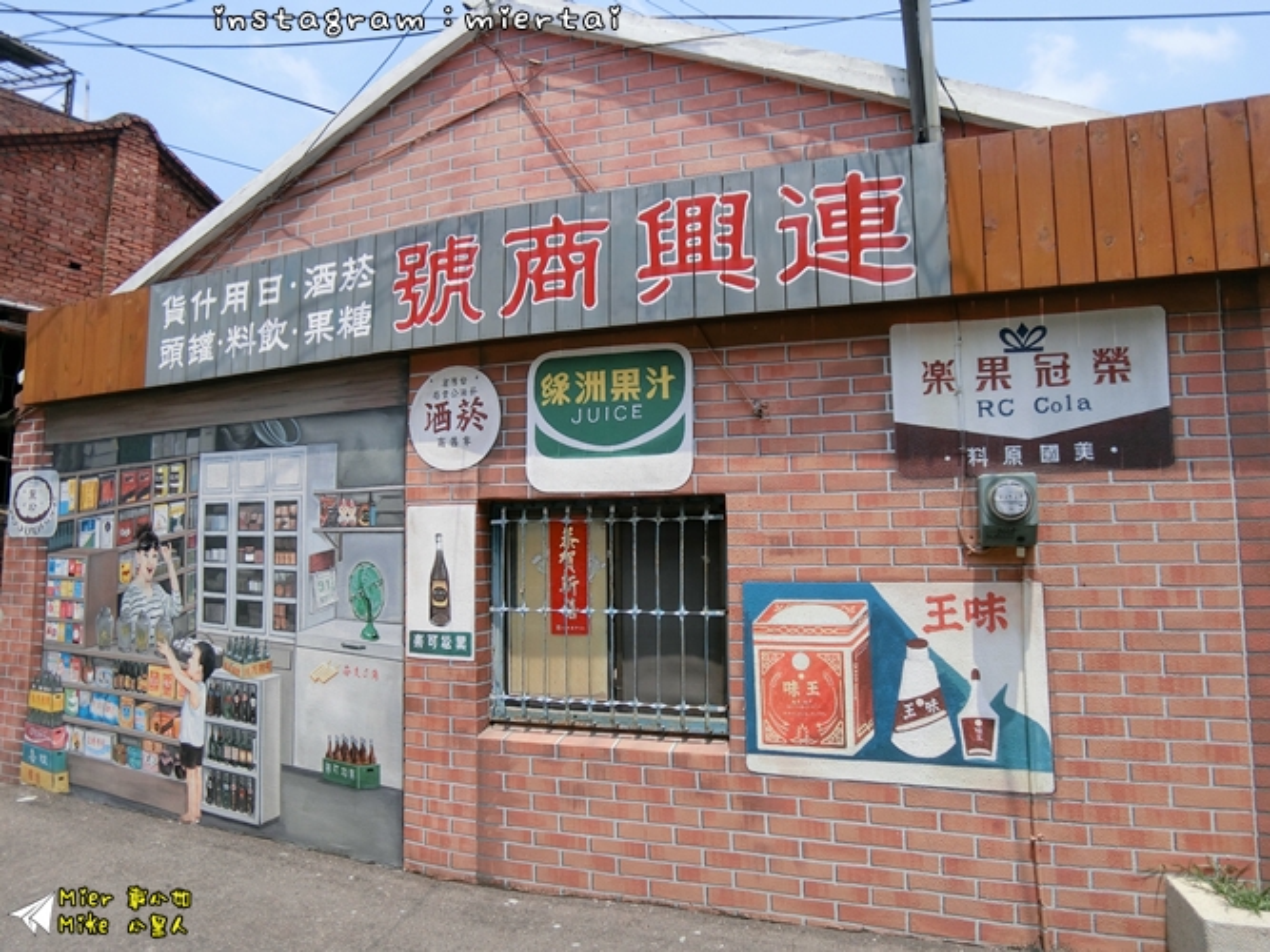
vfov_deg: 63.4
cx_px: 635
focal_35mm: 21
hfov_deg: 79.0
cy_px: 476
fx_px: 770
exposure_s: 1/1250
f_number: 2.8
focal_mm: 4.58
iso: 80
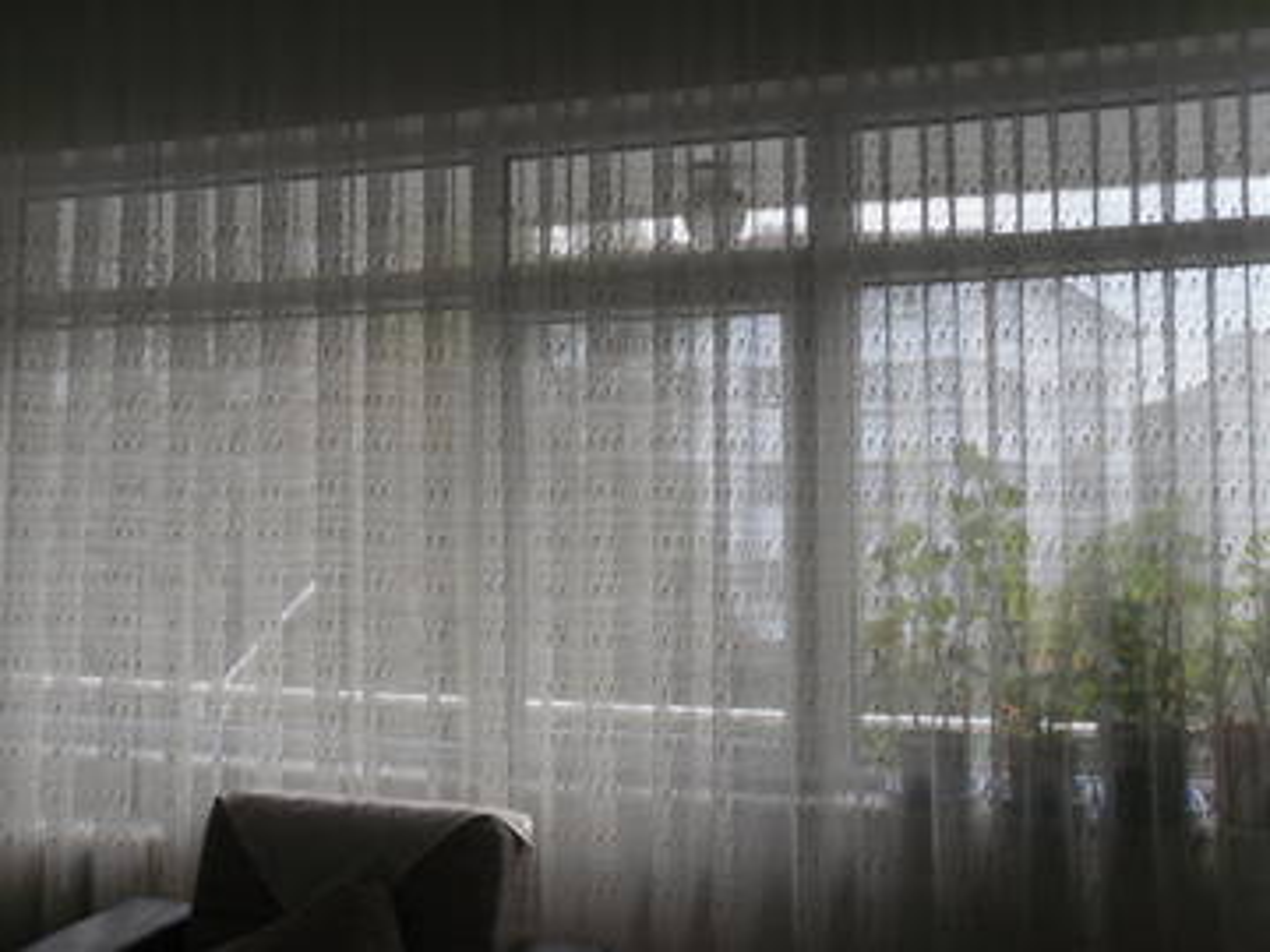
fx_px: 1651
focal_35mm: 45
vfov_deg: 32.2
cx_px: 635
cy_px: 476
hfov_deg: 42.1
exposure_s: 1/53
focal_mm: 6.3
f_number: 3.5
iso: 100
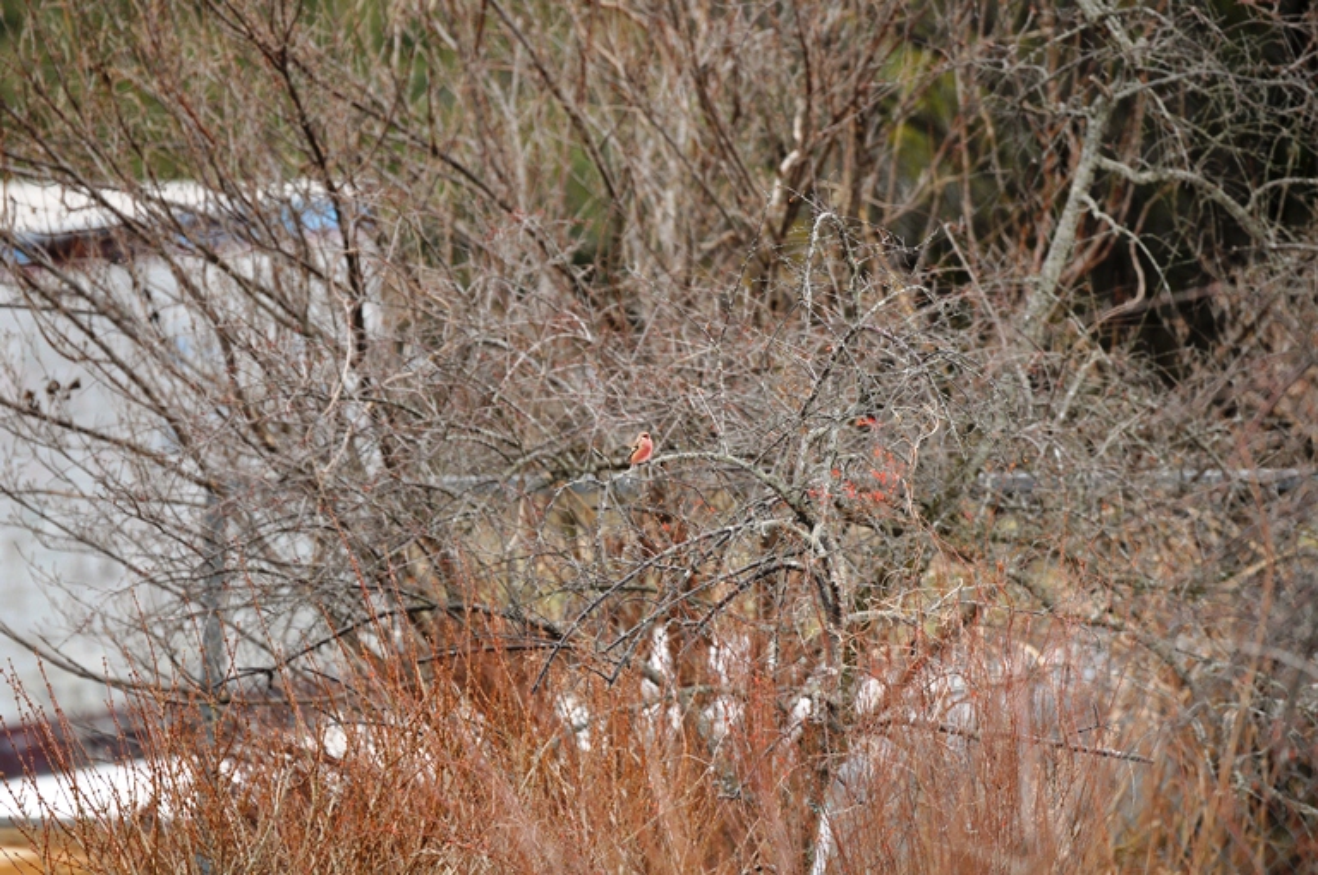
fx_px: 27423
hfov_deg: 2.8
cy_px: 438
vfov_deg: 1.8
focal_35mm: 750
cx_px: 659
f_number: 4
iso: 200
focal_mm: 500
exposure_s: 1/320
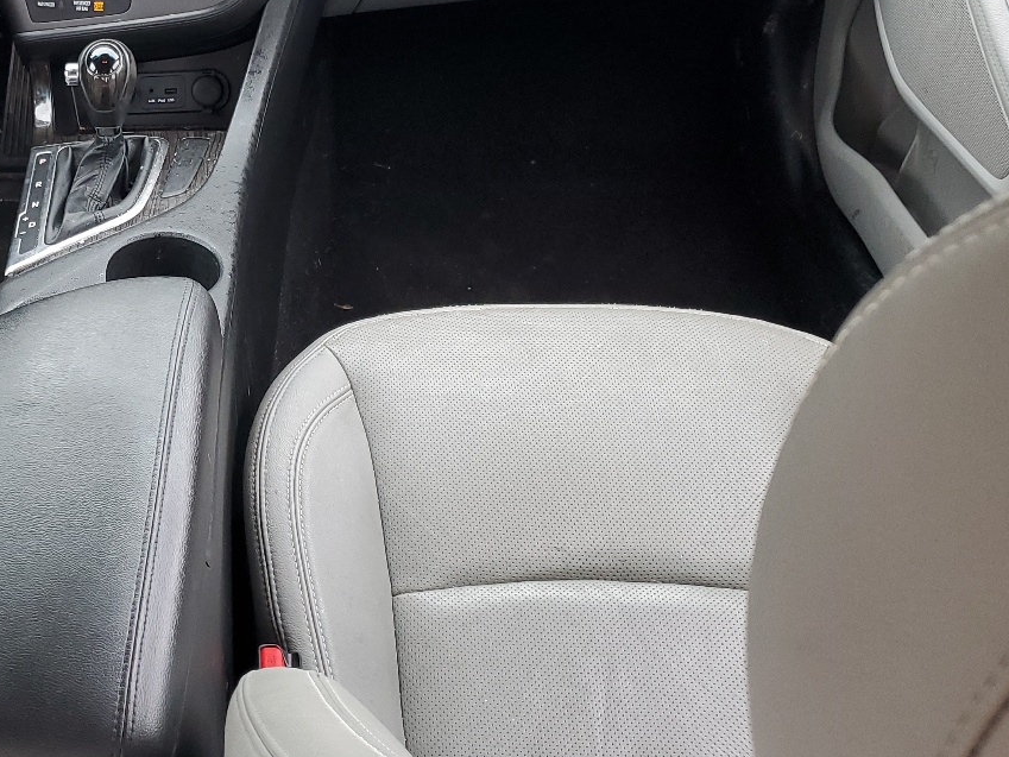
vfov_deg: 29.5
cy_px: 245
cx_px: 106
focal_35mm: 49
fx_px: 1428
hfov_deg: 36.5
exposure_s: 1/60.2
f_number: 1.5
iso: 86
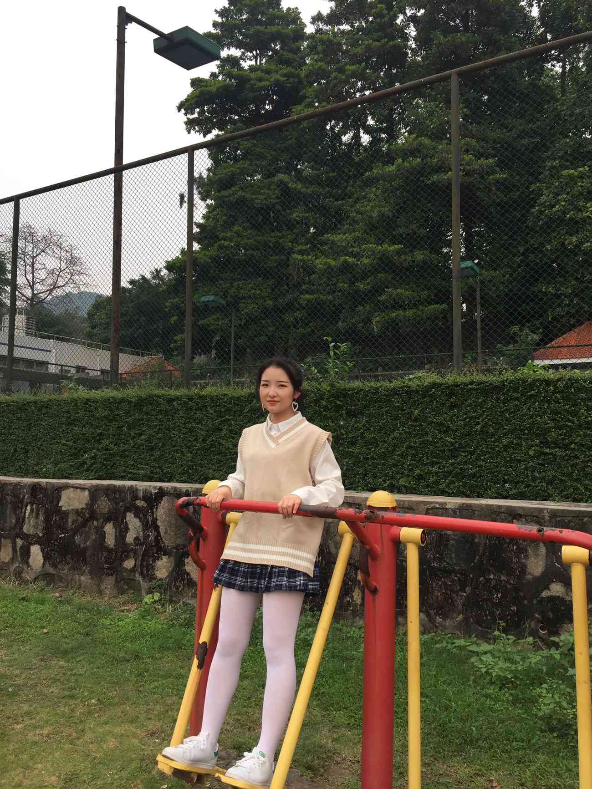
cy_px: 394
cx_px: 296
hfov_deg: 48.2
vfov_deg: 61.7
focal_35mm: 29
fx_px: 661
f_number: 2.2
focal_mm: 4.15
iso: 32
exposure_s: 1/920
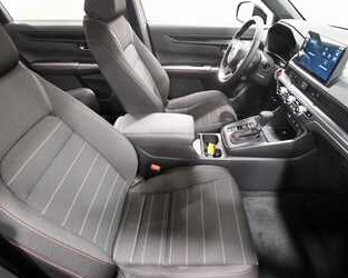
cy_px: 146
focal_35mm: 18
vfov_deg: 73.7
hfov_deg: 86.4
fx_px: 185
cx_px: 179
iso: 5000
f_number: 4.5
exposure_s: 1/60
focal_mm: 10
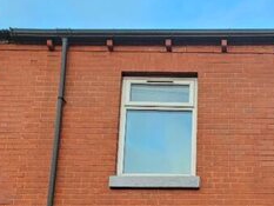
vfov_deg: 27.4
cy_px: 297
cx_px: 233
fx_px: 309
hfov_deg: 44.6
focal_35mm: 39
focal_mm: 2.2
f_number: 2.2
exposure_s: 1/359
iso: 125
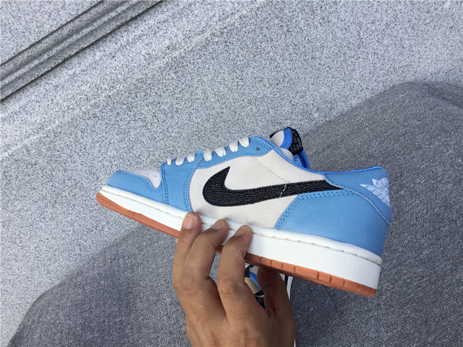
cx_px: 232
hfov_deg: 58.4
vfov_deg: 45.4
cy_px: 174
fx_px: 415
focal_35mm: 31
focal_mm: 3.3
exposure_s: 1/173
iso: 25
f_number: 2.4
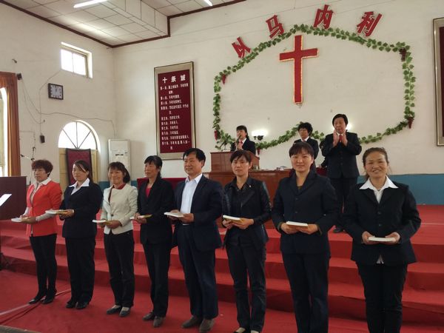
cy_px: 166
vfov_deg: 56.8
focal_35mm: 24
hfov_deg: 71.6
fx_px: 308
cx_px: 222
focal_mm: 4.12
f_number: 2
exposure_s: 1/50
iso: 292
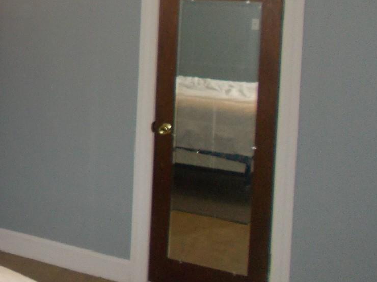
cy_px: 7
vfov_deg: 19.9
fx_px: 784
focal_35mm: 72
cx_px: -122
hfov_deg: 23.6
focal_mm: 4.6
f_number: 3.2
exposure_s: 1/25
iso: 200
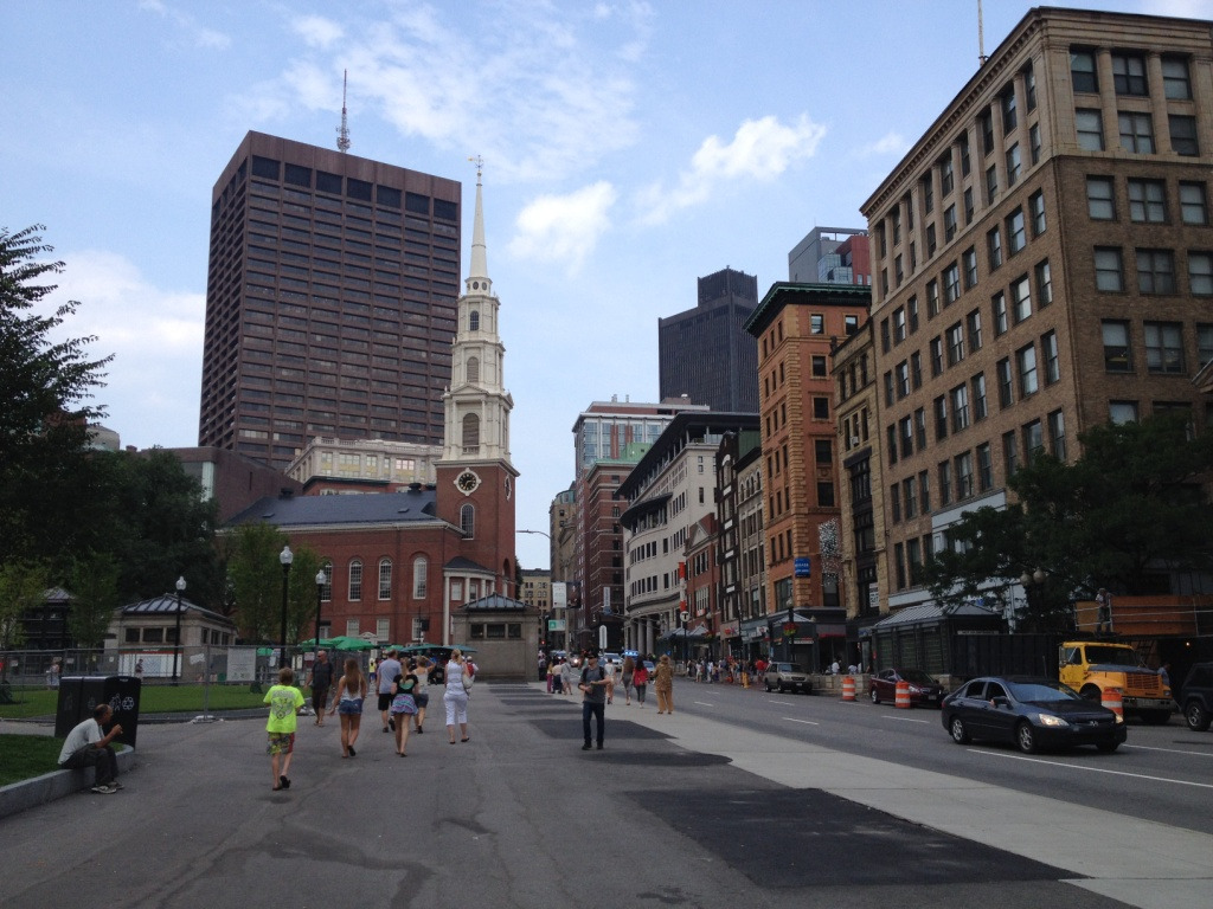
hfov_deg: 52.6
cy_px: 454
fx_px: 1226
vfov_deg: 40.7
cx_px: 606
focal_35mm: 35
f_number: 2.4
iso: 50
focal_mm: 4.28
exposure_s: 1/1346
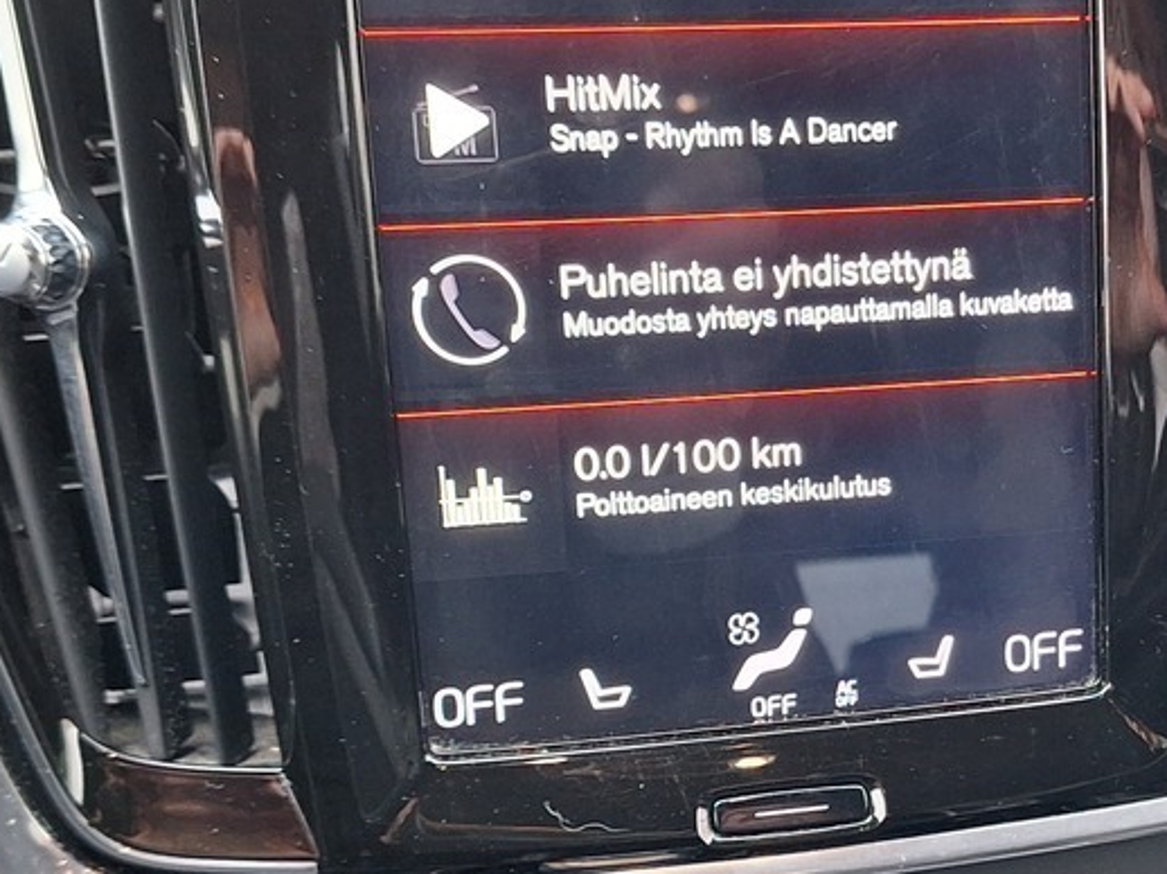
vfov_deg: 22.7
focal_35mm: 64
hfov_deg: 29.6
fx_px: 2157
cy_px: 628
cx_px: 942
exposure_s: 1/50
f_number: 1.8
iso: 250
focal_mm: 5.54
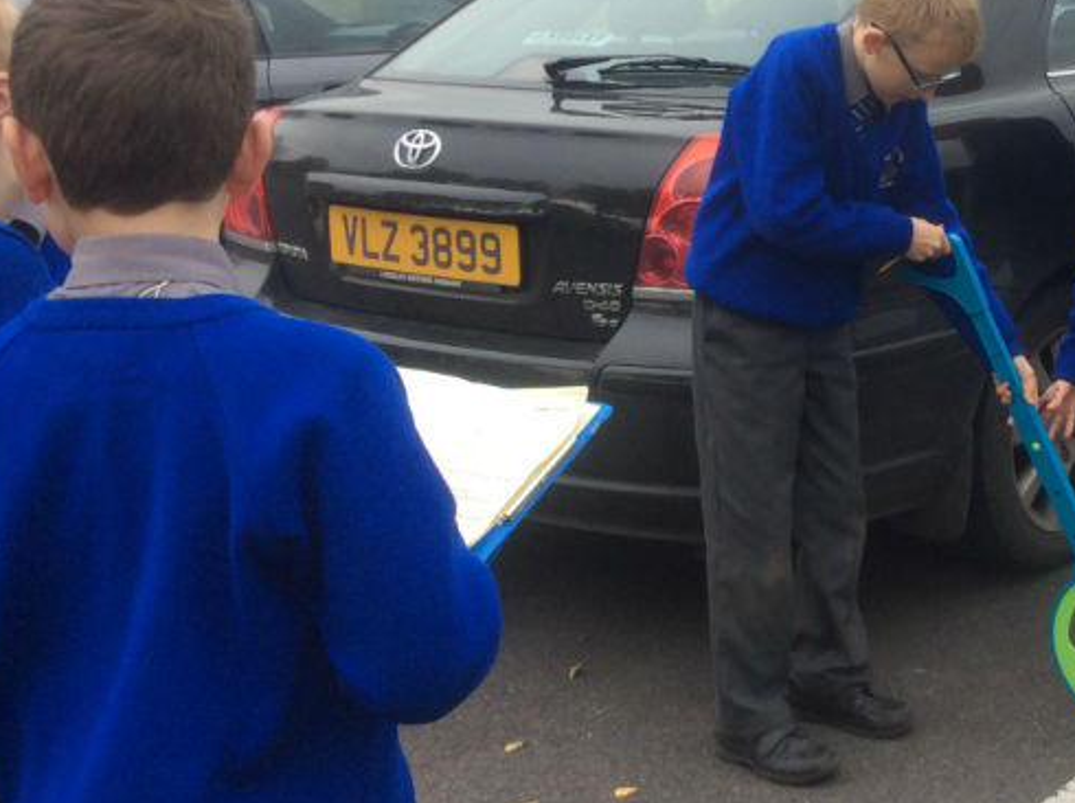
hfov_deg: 29.0
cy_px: 366
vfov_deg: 22.9
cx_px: 983
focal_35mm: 64
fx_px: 1985
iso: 32
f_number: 2.4
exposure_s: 1/173
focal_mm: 3.3
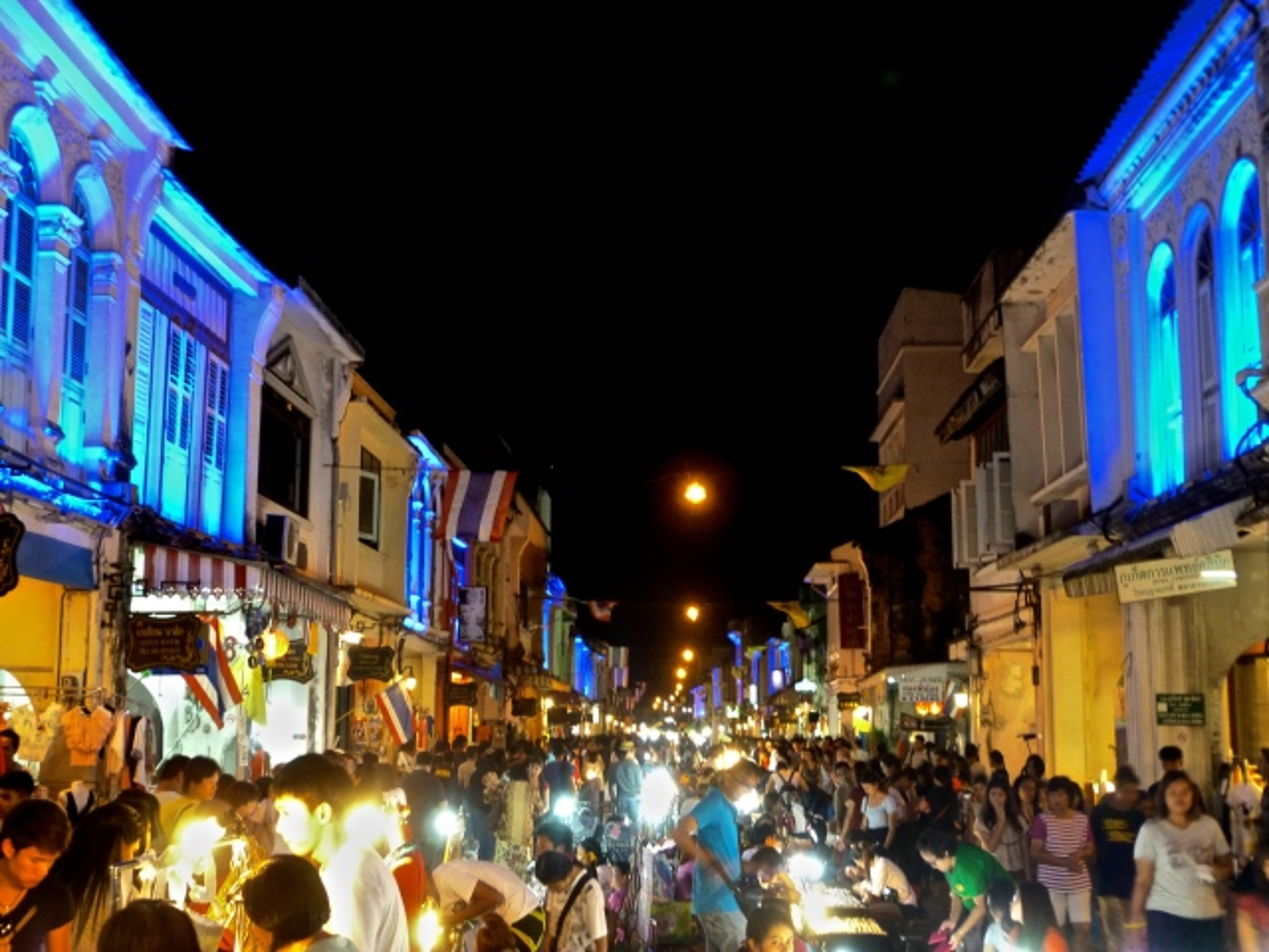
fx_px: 1540
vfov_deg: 34.3
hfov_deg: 44.8
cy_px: 476
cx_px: 634
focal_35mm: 42
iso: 400
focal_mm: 7.6
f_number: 3.2
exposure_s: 1/6
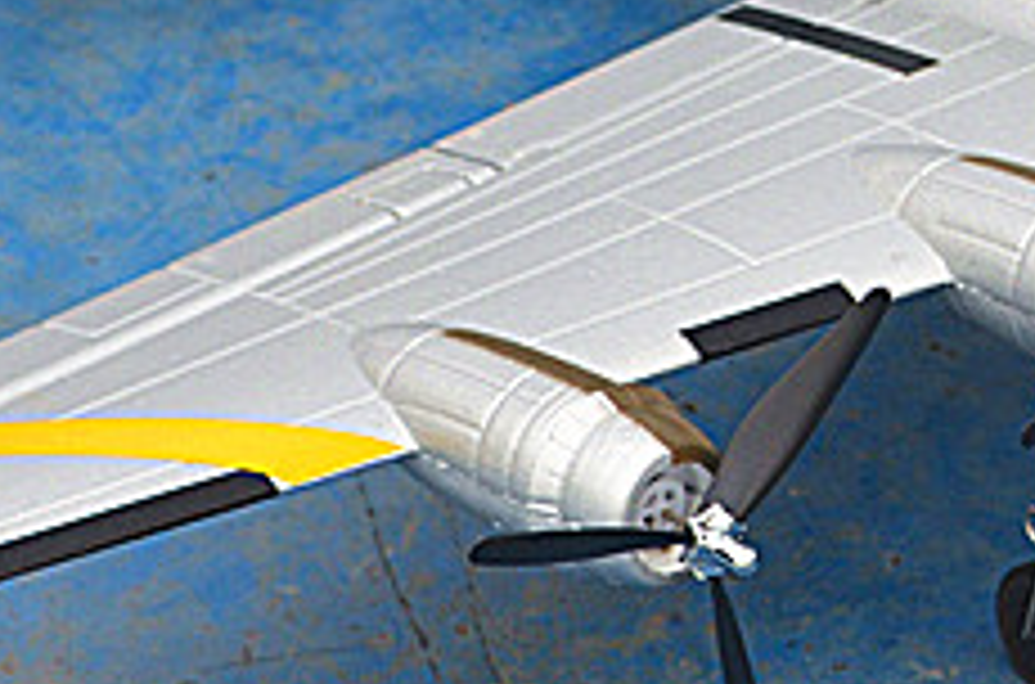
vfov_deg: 3.5
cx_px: 914
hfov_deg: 5.3
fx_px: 11203
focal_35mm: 391
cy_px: -151
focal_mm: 75
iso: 500
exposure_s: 1/250
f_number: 5.6
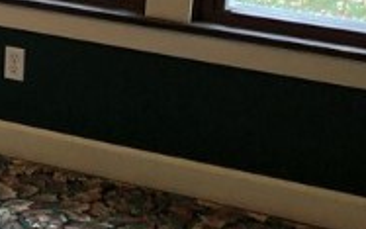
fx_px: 1217
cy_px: -39
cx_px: -166
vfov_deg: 10.6
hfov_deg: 15.8
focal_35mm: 122
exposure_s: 1/24
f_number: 1.8
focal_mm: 4
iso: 32
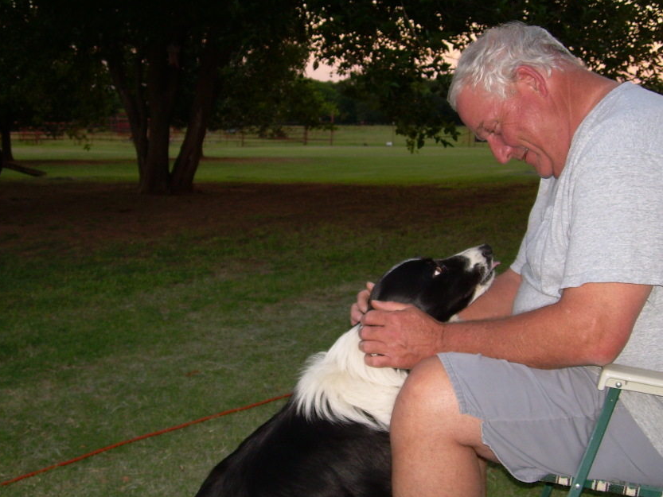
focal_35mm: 54
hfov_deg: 35.5
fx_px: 1034
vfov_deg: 27.0
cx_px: 333
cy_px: 232
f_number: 3.1
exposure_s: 1/60
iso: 71
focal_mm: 8.3
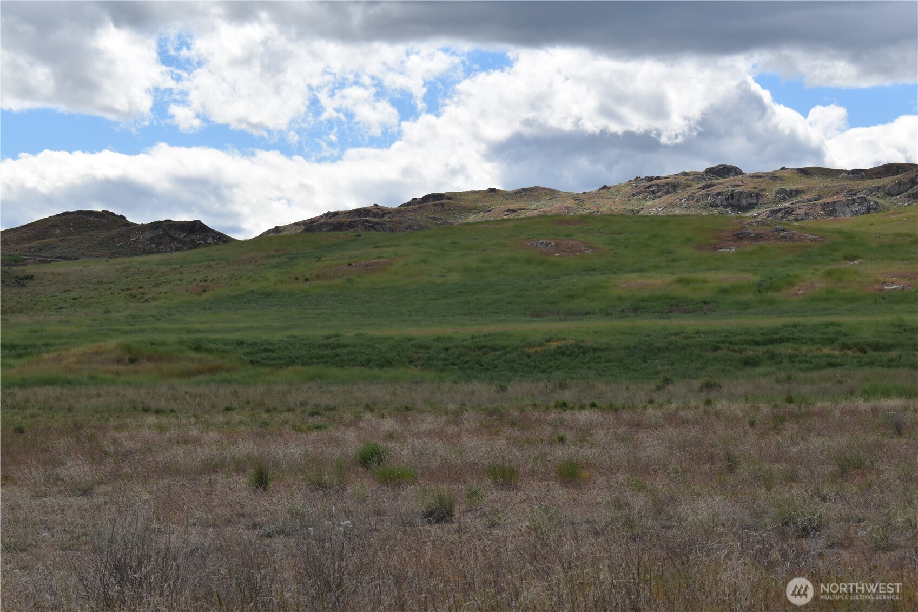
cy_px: 306
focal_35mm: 82
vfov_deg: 16.5
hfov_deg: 24.6
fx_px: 2103
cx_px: 459
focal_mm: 55
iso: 100
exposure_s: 1/200
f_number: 13
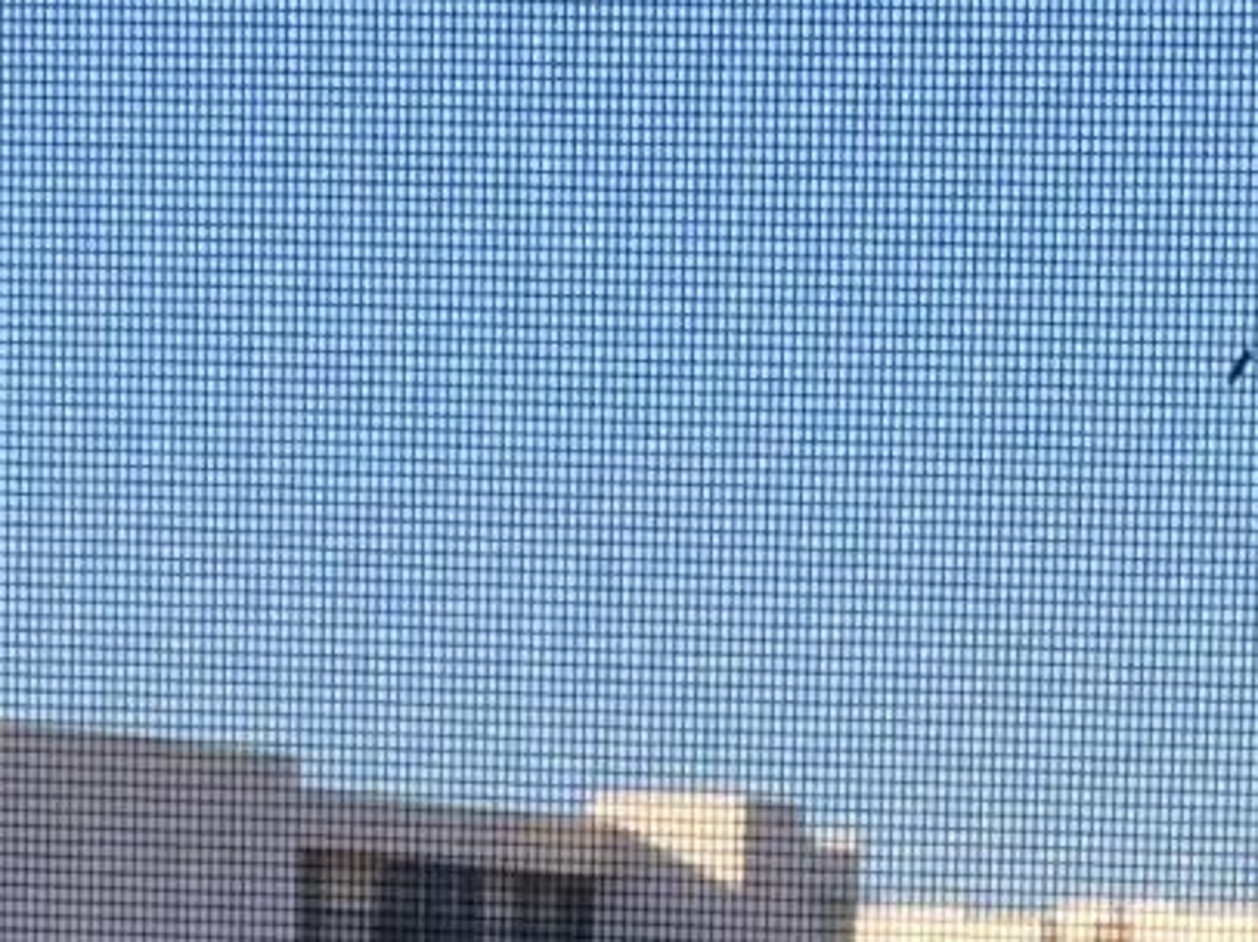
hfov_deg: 9.5
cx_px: 1081
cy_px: 2305
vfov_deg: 6.8
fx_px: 7518
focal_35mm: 207
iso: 20
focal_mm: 3.99
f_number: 1.8
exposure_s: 1/522
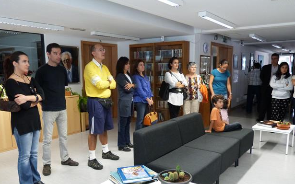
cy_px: 112
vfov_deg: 39.2
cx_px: 148
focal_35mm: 32
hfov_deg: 59.7
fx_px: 257
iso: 400
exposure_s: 1/30
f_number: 2.9
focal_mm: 5
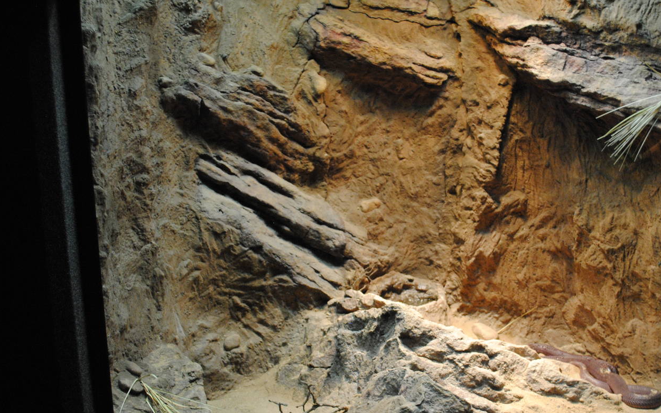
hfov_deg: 42.3
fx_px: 847
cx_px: 412
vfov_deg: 27.4
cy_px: 253
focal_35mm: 47
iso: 800
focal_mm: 24
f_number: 4
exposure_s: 1/30
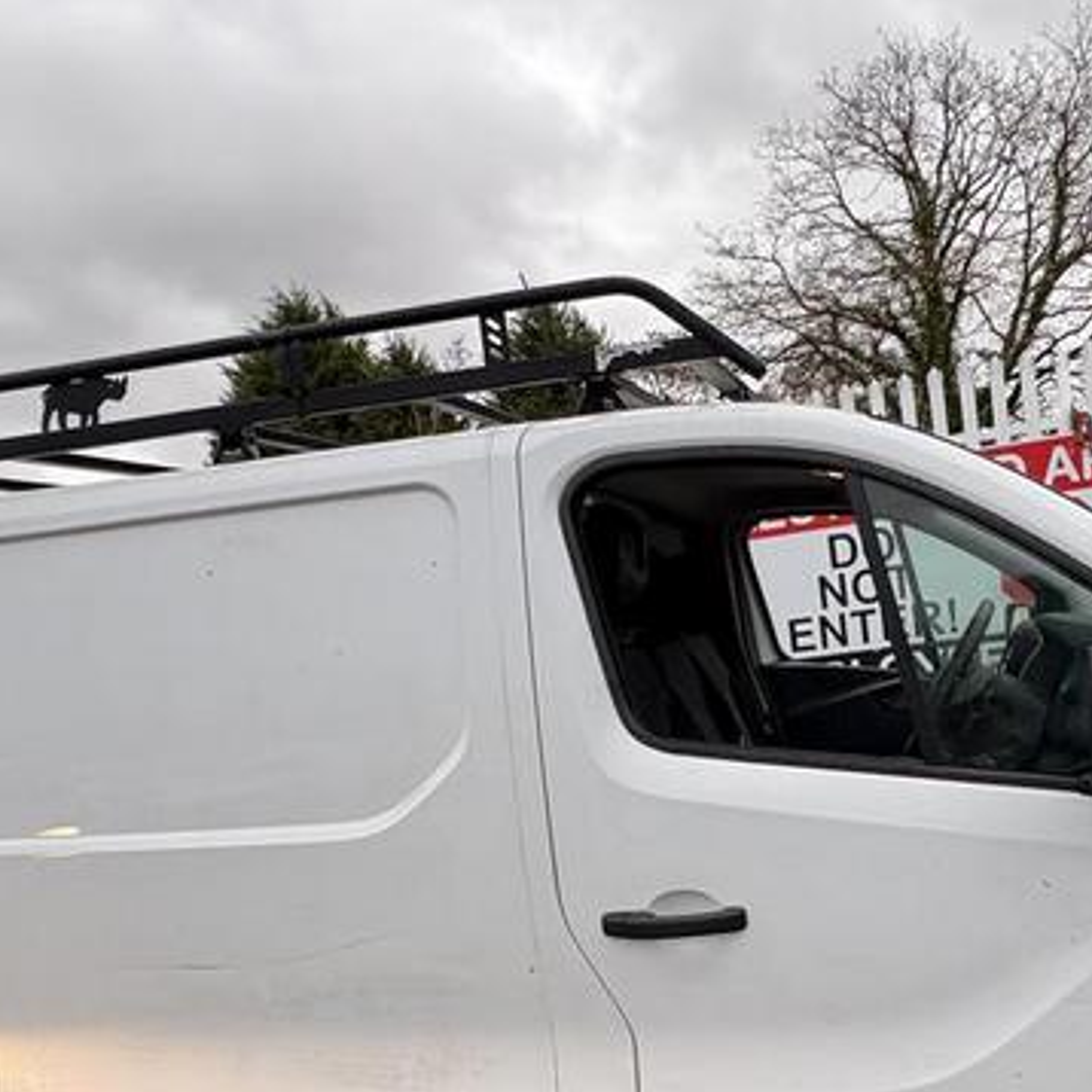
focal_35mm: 31
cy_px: 753
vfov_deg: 51.3
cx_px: 753
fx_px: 1106
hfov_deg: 51.3
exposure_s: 1/99
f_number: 2.2
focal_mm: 2.22
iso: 50
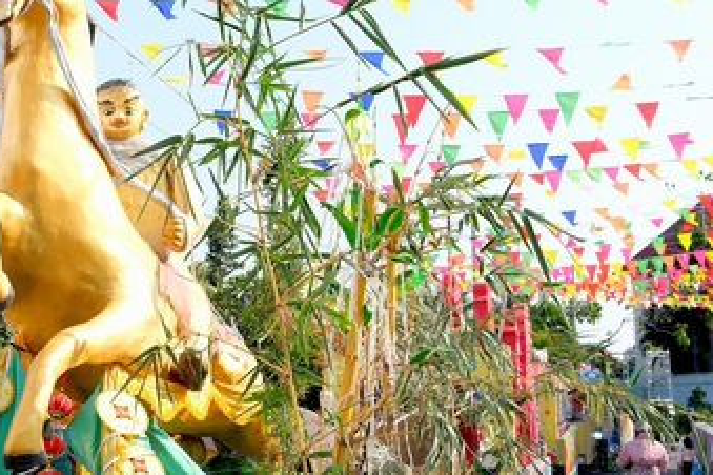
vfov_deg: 19.7
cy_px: 209
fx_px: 1366
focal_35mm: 69
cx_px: 101
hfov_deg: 28.4
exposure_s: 1/125
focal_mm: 21.2
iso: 125
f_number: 7.1
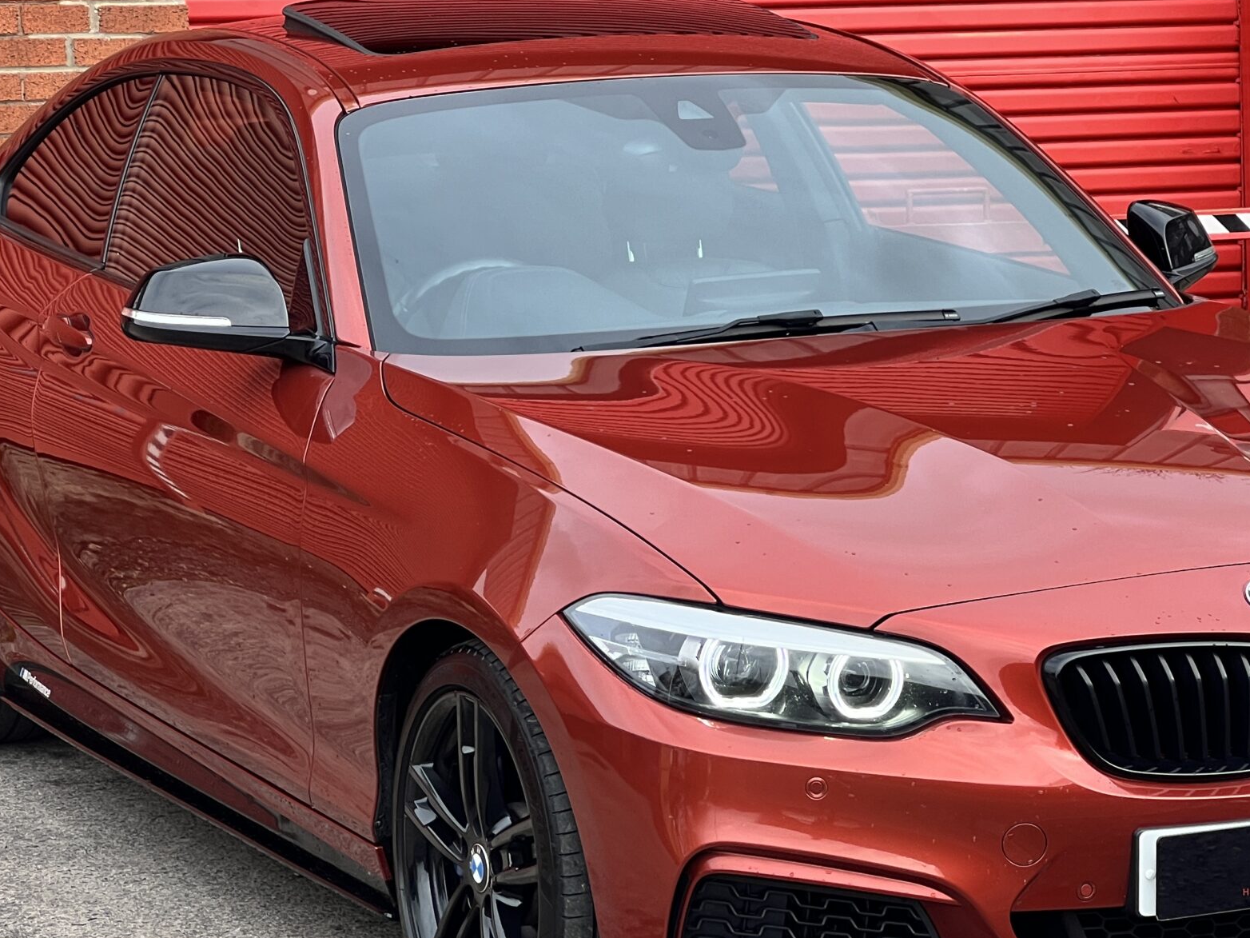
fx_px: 4550
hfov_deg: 15.6
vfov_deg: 11.8
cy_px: 463
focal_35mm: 126
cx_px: 747
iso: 32
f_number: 2.8
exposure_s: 1/113
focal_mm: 9
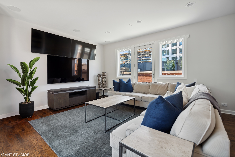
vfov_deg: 73.8
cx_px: 118
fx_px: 104
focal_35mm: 16
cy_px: 78
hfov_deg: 96.7
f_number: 8
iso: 100
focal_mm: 16
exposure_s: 1/10
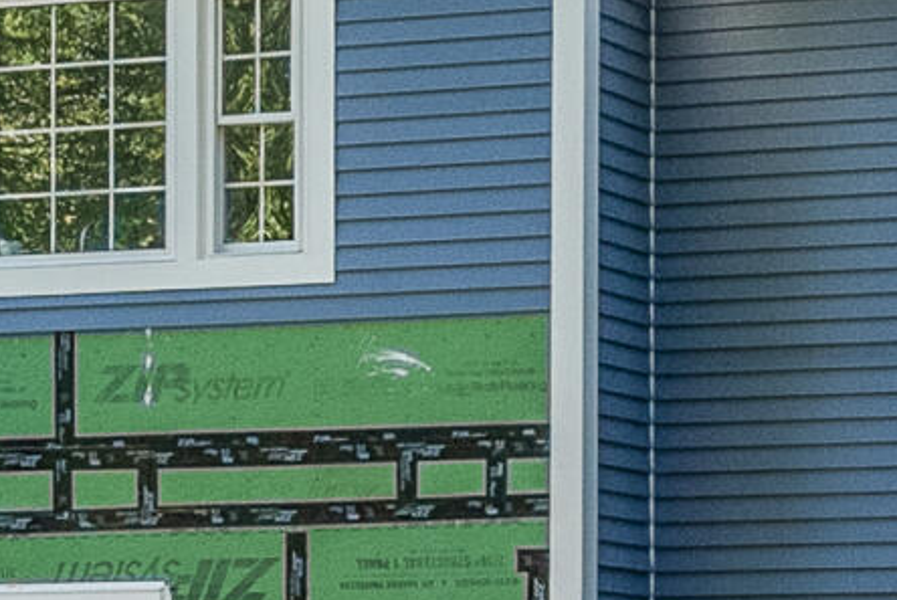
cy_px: -1
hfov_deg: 12.4
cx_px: 994
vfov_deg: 8.4
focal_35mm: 162
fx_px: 4040
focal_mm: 24
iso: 640
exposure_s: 1/400
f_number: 7.1
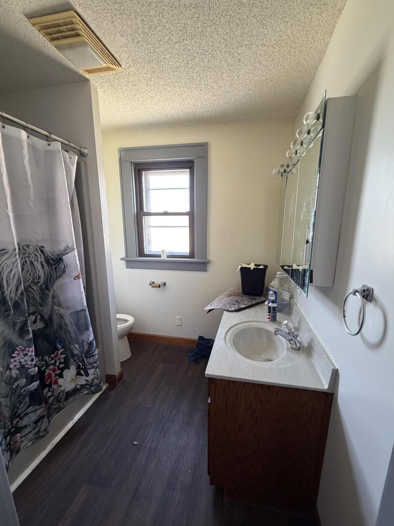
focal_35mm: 15
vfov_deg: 98.0
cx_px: 202
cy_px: 280
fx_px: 228
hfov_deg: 81.7
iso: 320
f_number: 2.2
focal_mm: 2.22
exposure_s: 1/62
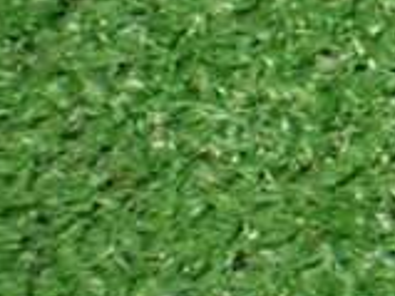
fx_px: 1288
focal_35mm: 113
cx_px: 723
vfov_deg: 12.7
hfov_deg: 15.0
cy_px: -65
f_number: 2.3
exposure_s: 1/80
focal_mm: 5.4
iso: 800
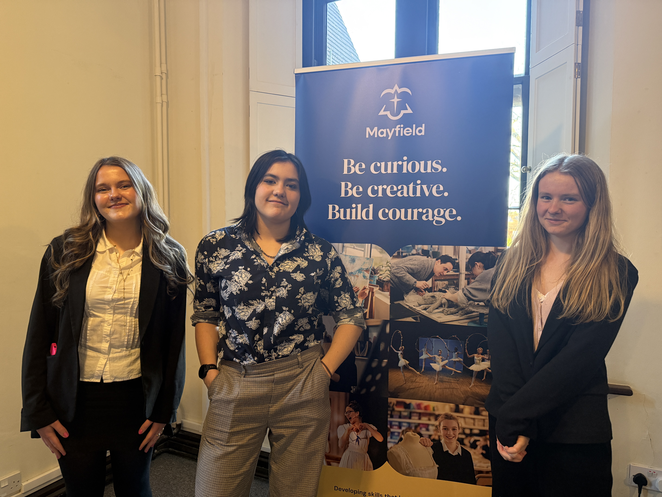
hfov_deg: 71.6
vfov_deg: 56.8
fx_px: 459
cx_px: 331
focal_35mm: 24
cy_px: 248
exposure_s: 1/60
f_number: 1.78
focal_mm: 6.76
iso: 400
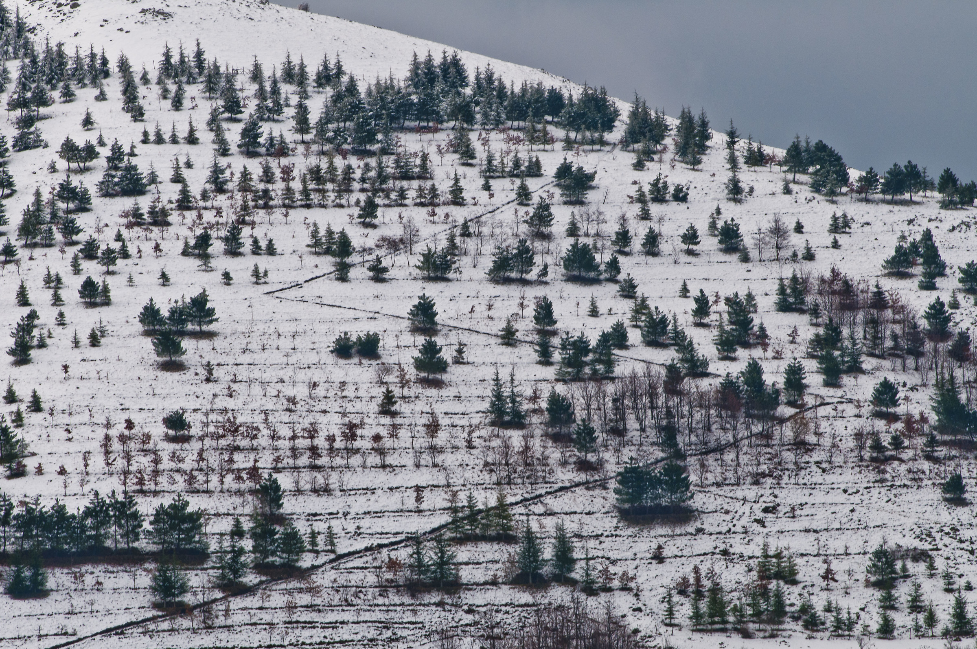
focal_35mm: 232
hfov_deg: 8.9
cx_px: 488
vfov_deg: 5.9
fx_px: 6302
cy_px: 324
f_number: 16
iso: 200
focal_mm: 155
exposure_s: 1/40
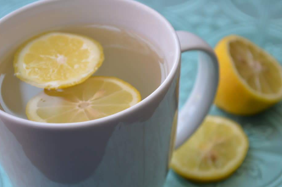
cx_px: 148
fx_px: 717
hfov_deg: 22.3
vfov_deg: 14.9
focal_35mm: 92
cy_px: 99
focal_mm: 55
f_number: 5.6
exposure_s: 1/125
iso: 320
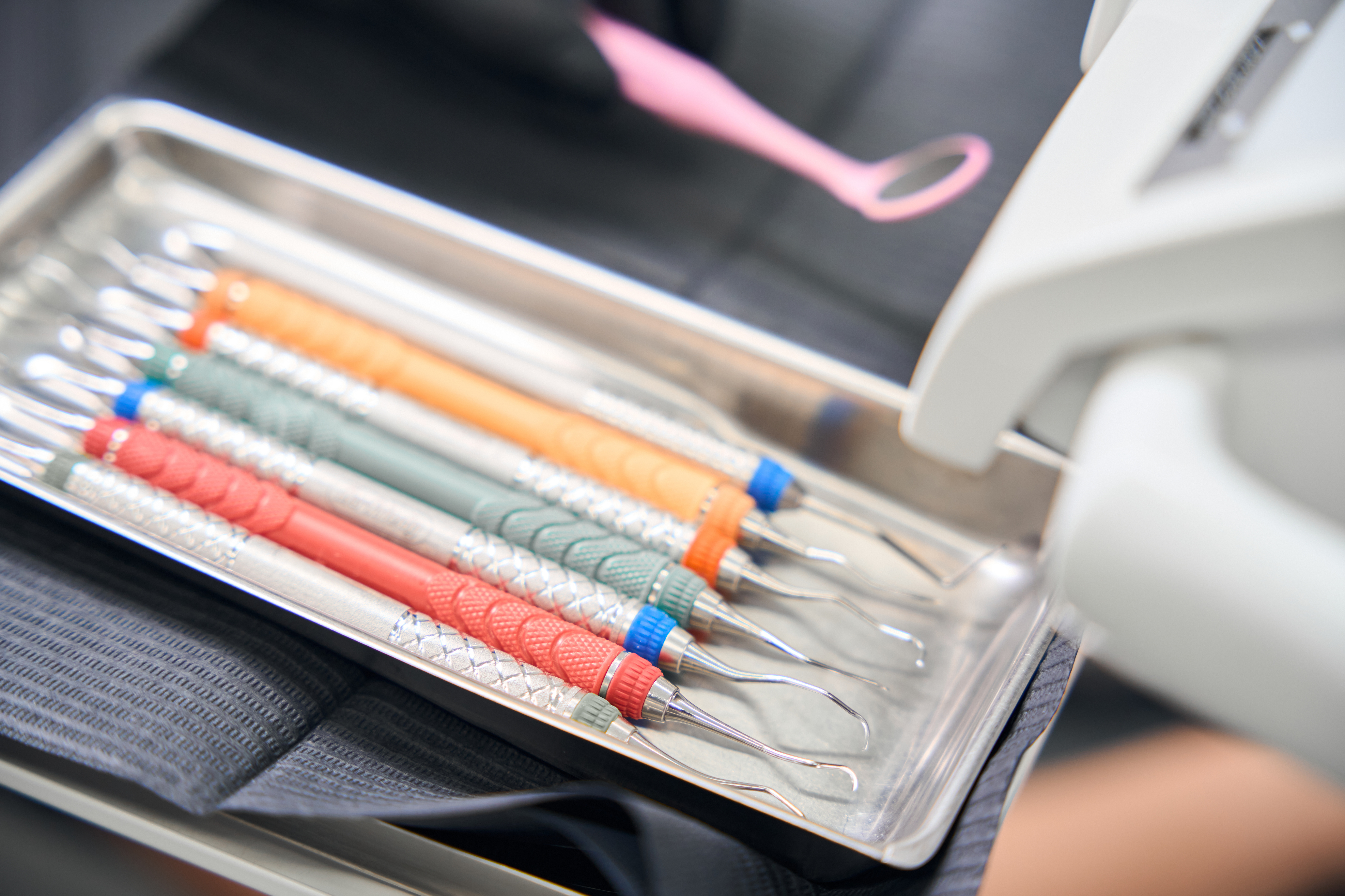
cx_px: 672
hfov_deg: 28.8
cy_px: 448
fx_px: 2615
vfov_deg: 19.5
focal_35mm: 70
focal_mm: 70
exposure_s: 1/250
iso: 640
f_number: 2.8
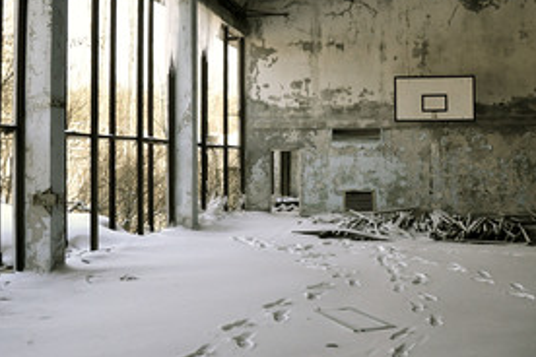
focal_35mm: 44
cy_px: 138
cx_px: 262
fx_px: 655
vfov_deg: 30.4
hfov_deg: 44.5
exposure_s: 1/500
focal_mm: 18
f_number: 9
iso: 1600
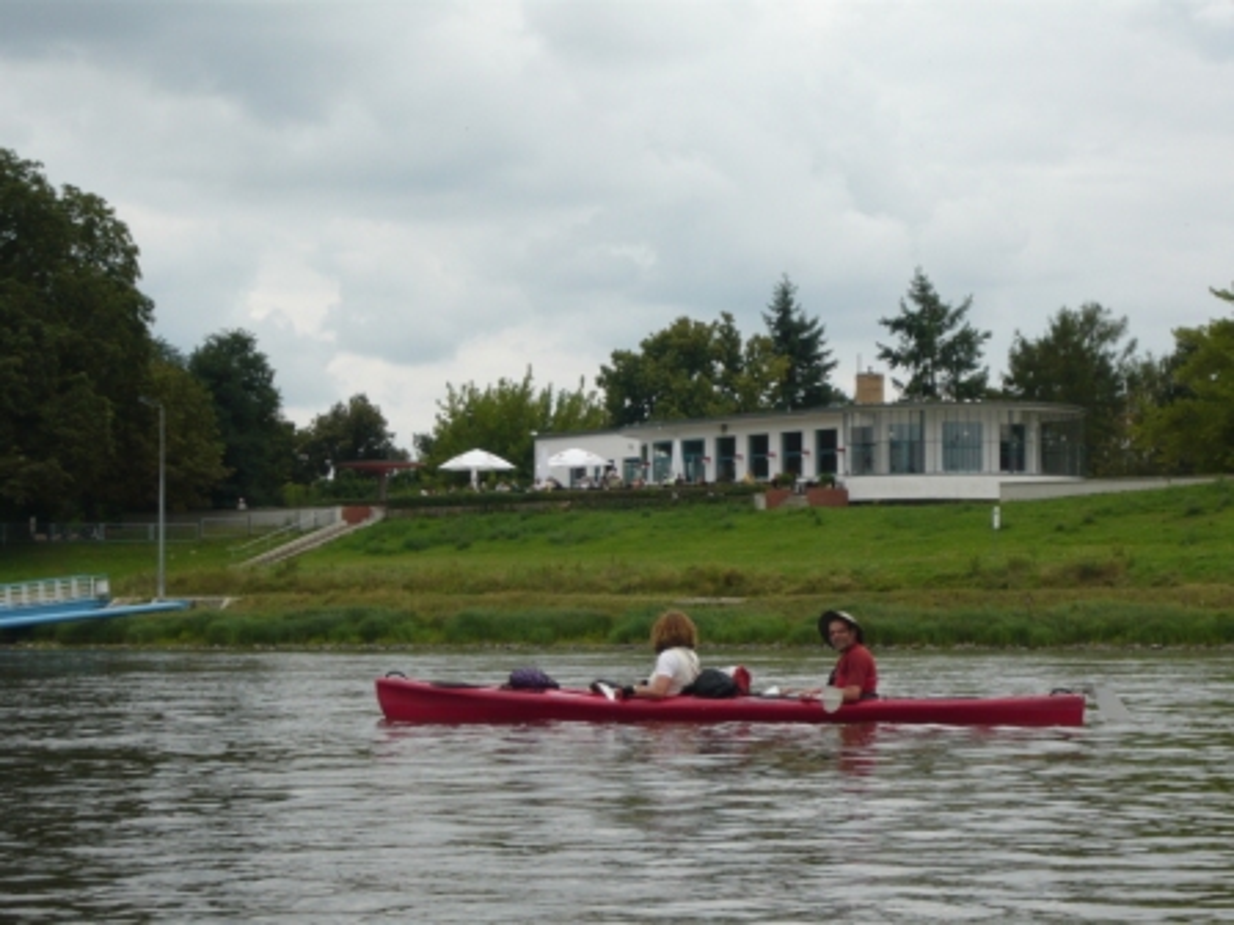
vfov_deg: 16.1
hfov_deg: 21.3
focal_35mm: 92
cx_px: 617
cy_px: 462
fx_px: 3280
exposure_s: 1/320
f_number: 5.4
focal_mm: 15.2
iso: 100
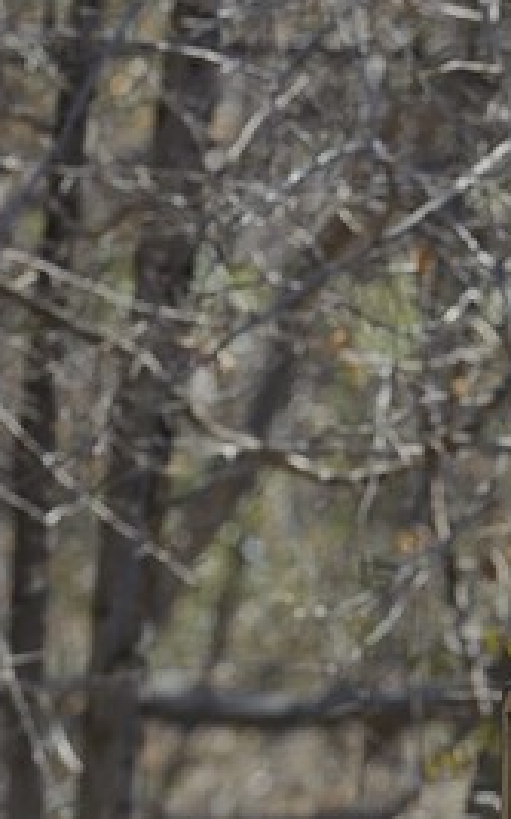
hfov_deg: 1.8
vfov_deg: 2.8
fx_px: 16569
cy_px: -1290
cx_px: 1449
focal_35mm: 742
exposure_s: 1/250
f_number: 7.1
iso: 200
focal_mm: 122
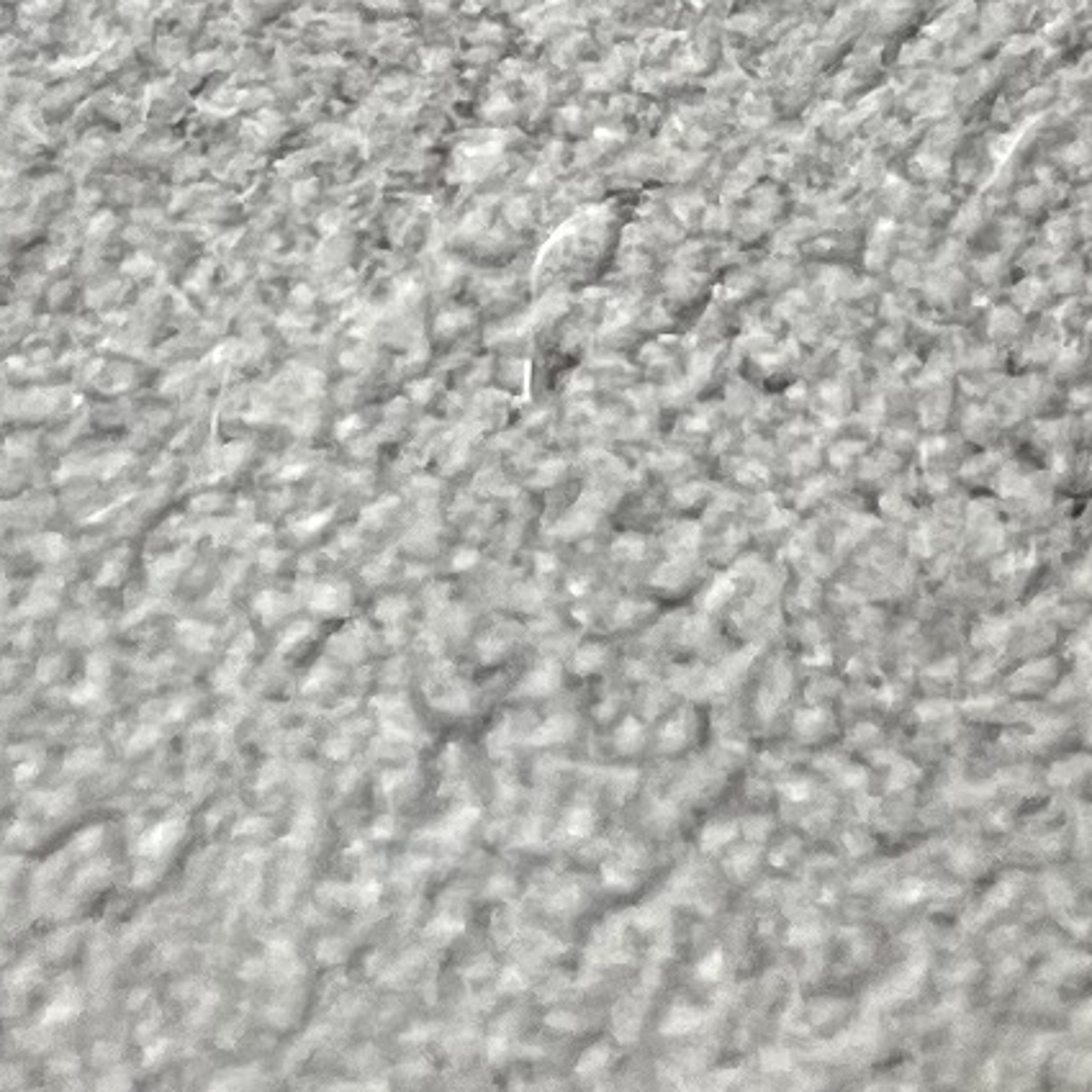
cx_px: 4818
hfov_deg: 6.2
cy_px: -2757
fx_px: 7780
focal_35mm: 218
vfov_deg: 6.8
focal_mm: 5.7
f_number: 1.5
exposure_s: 1/80
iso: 125
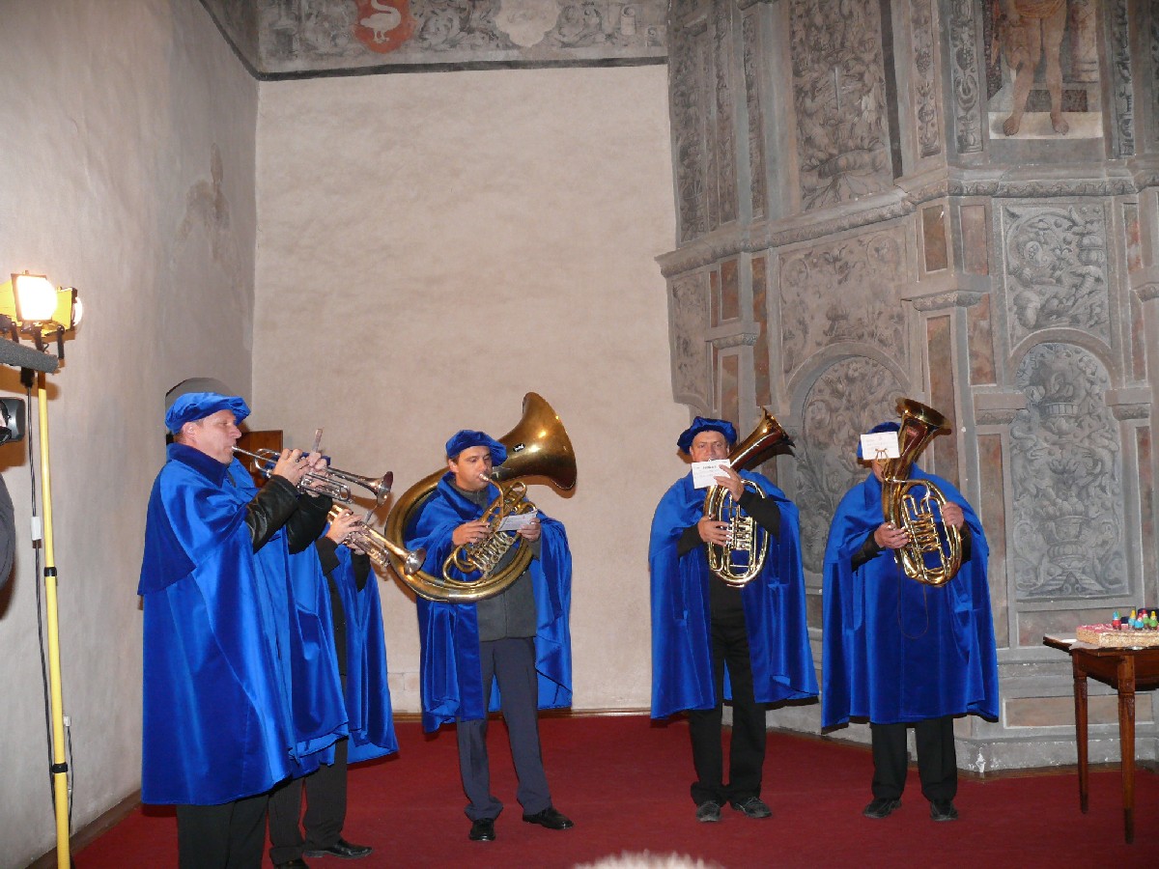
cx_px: 580
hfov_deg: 52.6
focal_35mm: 35
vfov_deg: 40.7
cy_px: 434
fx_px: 1172
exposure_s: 1/30
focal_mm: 7.4
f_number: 2.8
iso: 200
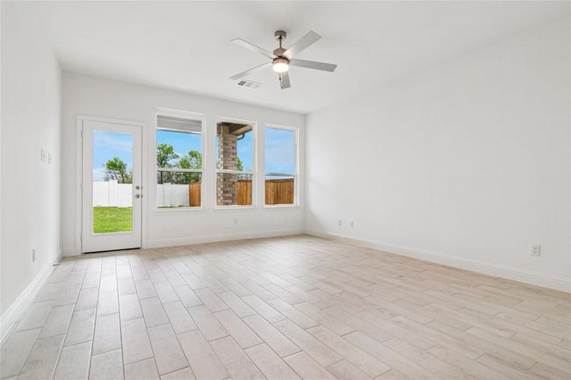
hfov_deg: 95.0
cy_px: 190
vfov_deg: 72.0
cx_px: 286
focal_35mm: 16
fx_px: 262
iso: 500
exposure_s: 1/80
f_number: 9
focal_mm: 11
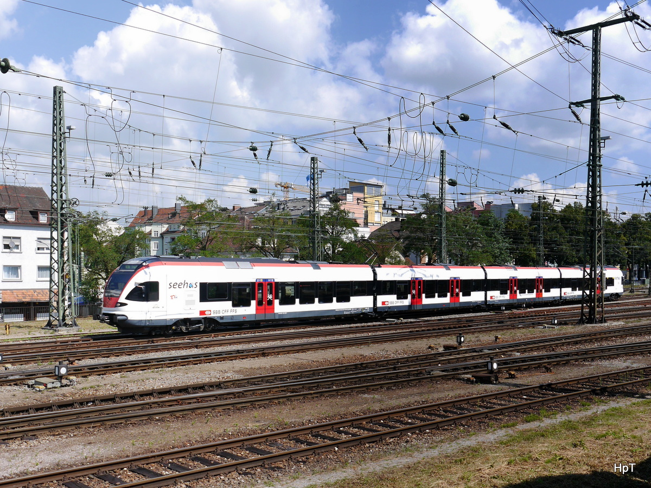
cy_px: 244
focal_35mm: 30
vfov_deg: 46.8
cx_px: 326
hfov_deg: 59.9
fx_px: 564
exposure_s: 1/400
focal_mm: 15
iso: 160
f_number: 7.1
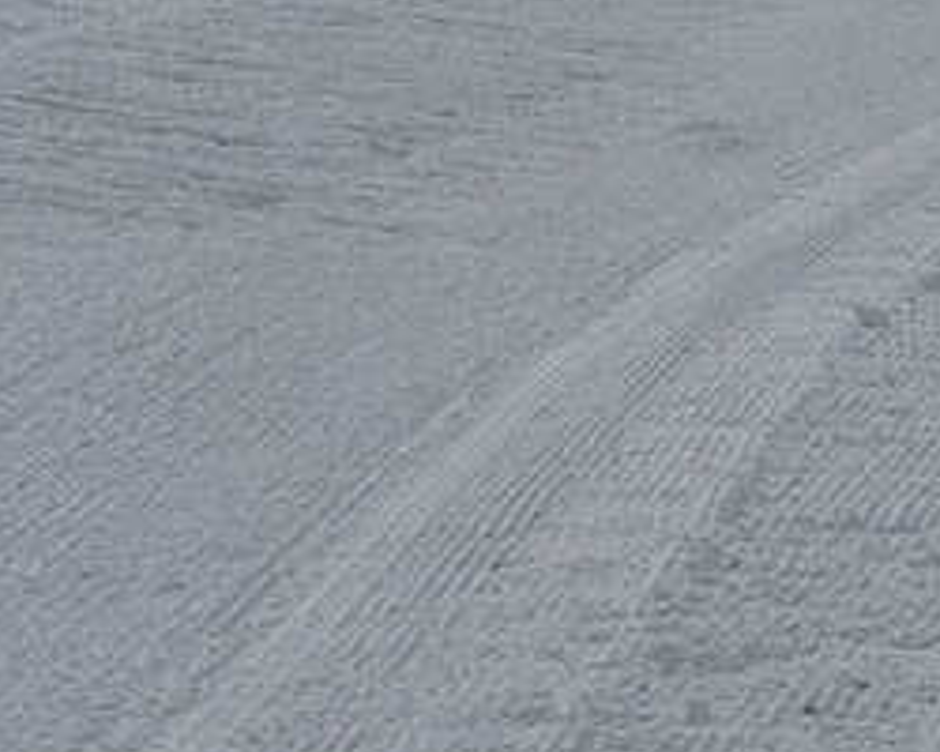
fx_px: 4479
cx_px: 917
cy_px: -355
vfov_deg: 9.4
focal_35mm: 161
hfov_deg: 11.9
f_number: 1.78
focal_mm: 6.76
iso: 64
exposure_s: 1/20408
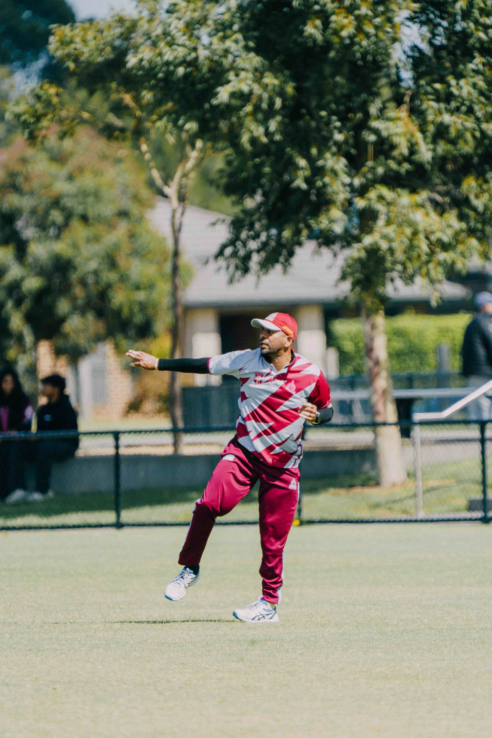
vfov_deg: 3.4
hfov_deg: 2.3
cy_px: 369
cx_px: 246
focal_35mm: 600
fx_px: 12299
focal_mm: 600
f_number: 6.3
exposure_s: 1/1000
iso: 250
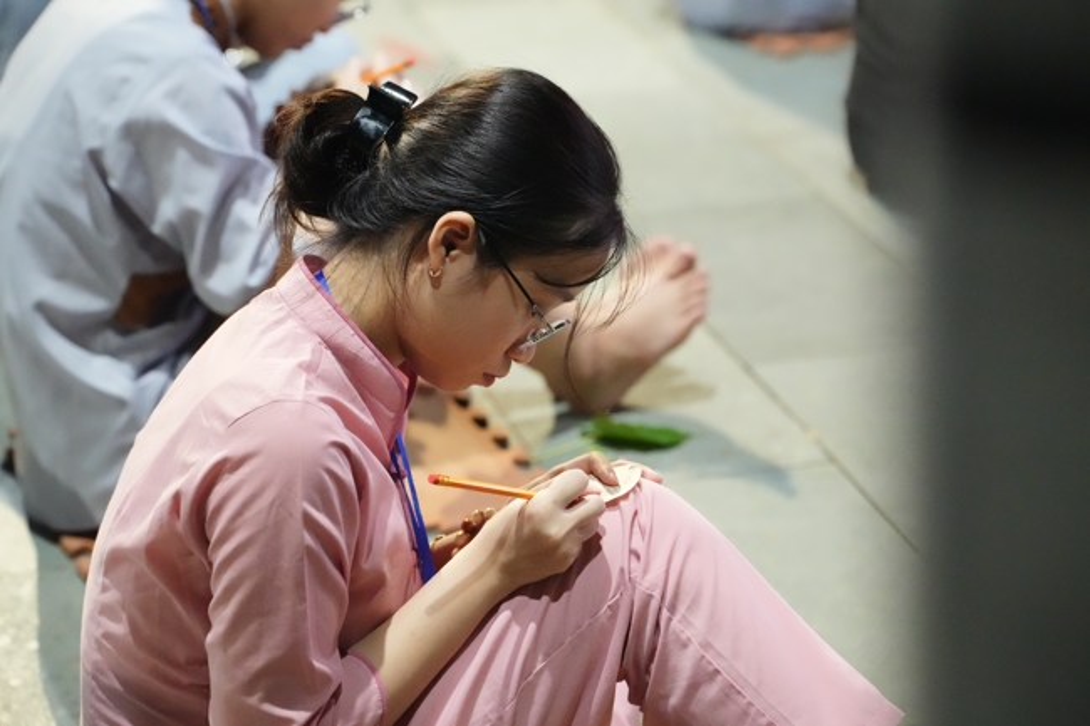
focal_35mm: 107
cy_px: 363
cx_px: 545
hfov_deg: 19.1
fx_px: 3239
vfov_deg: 12.8
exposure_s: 1/100
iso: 20000
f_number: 4.5
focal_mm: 107
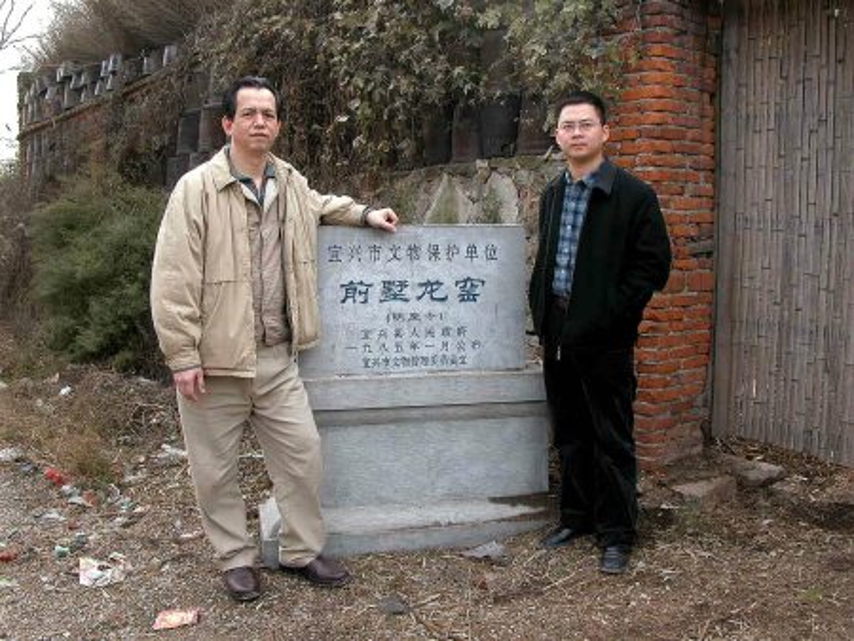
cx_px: 427
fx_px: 839
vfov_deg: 41.8
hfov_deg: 53.9
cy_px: 320
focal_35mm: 34
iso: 100
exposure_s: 1/107
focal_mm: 8.9
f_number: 3.5
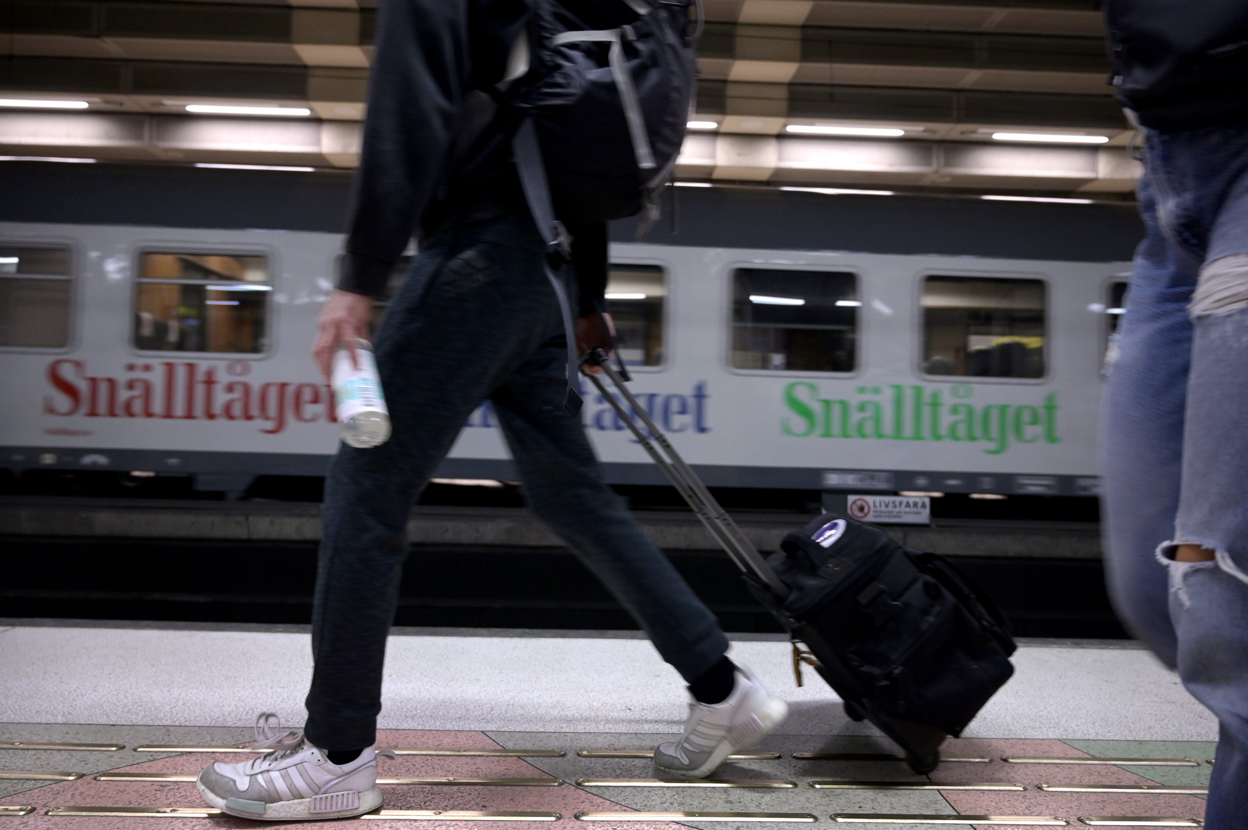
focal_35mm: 24
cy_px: 415
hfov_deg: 73.8
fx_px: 831
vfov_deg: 53.1
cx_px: 624
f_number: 4
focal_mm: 24
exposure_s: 1/125
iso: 1800
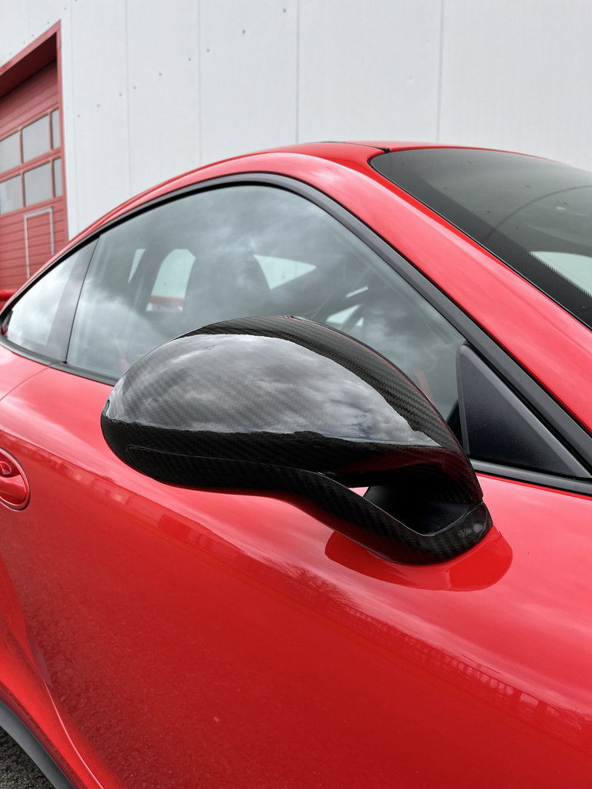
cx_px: 296
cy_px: 394
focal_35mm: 26
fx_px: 593
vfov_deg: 67.3
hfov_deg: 53.1
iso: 50
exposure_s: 1/804
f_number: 1.6
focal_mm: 5.1
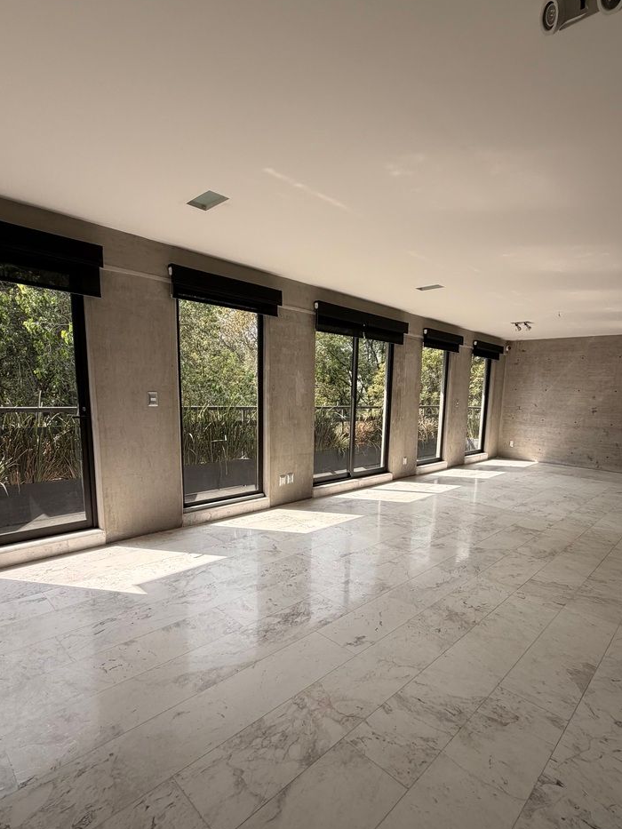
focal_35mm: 18
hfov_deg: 71.4
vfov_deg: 87.4
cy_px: 463
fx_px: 431
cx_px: 341
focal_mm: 2.22
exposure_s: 1/502
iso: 50
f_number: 2.2
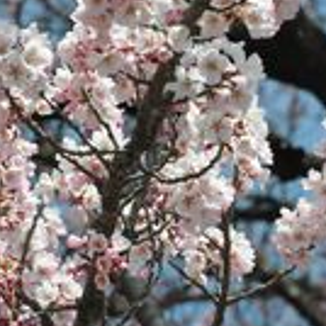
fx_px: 3434
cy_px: 144
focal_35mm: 322
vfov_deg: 5.4
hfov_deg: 5.4
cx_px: -71
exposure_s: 1/2000
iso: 2000
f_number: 11
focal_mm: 85
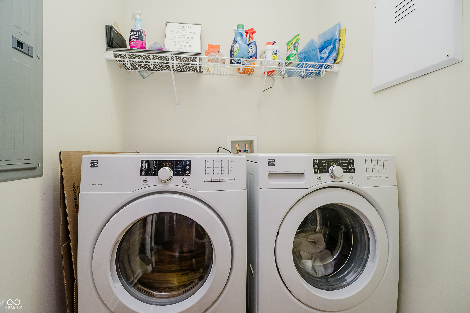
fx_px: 196
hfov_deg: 100.4
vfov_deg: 77.3
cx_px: 235
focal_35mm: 15
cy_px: 156
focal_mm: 10
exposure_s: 1/8
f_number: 5
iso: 500
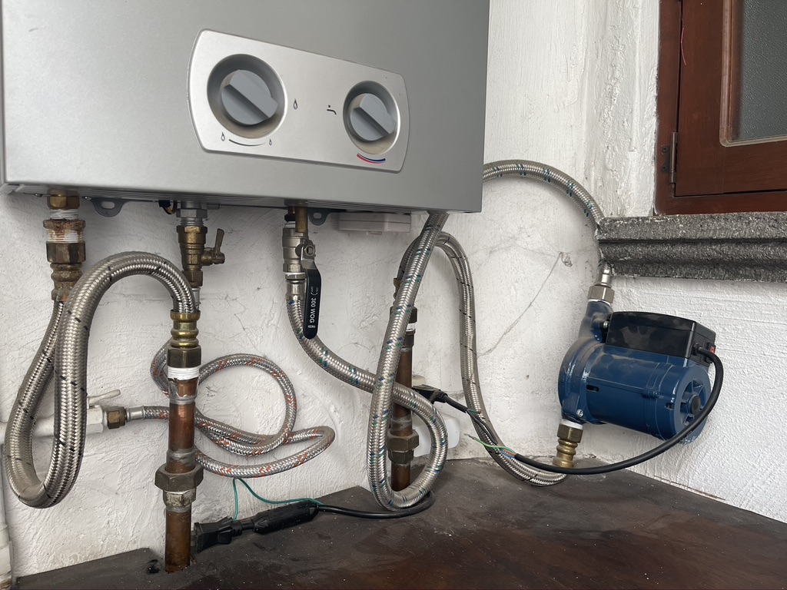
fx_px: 591
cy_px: 295
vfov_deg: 53.1
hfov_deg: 67.3
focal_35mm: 26
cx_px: 394
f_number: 1.6
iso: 80
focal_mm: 5.1
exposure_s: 1/121
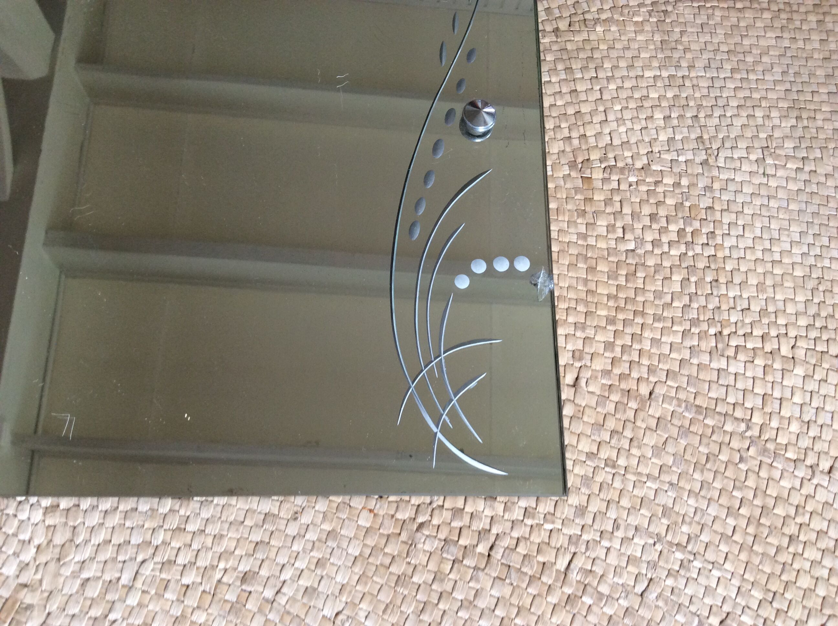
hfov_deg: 56.9
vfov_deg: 44.1
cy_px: 313
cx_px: 419
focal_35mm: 32
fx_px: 774
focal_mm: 3.3
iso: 80
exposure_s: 1/25
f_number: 2.4
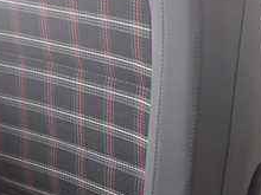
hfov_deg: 23.8
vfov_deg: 17.7
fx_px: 618
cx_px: 93
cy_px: 21
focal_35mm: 82
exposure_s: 1/50
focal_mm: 5.4
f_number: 2.3
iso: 200
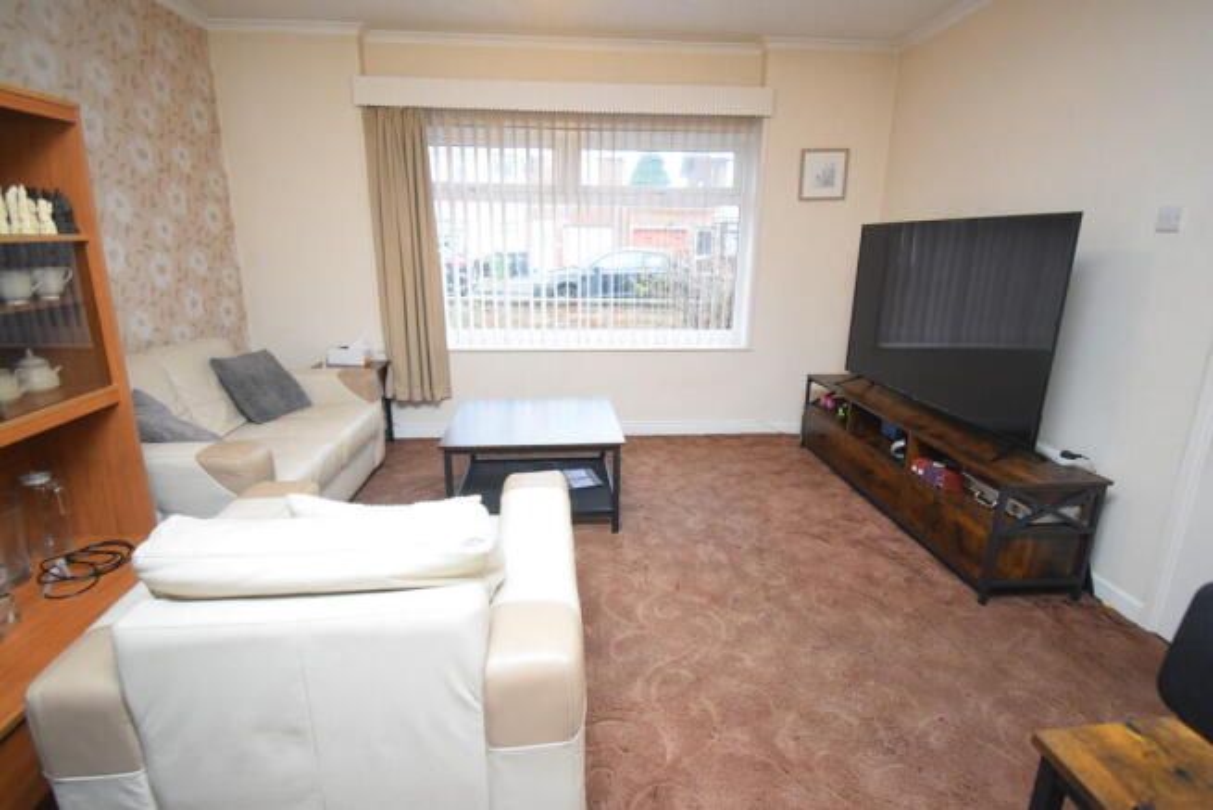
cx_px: 606
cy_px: 405
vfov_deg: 69.7
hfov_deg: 92.4
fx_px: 581
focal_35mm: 17
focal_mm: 11.5
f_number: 4.8
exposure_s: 1/60
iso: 2200
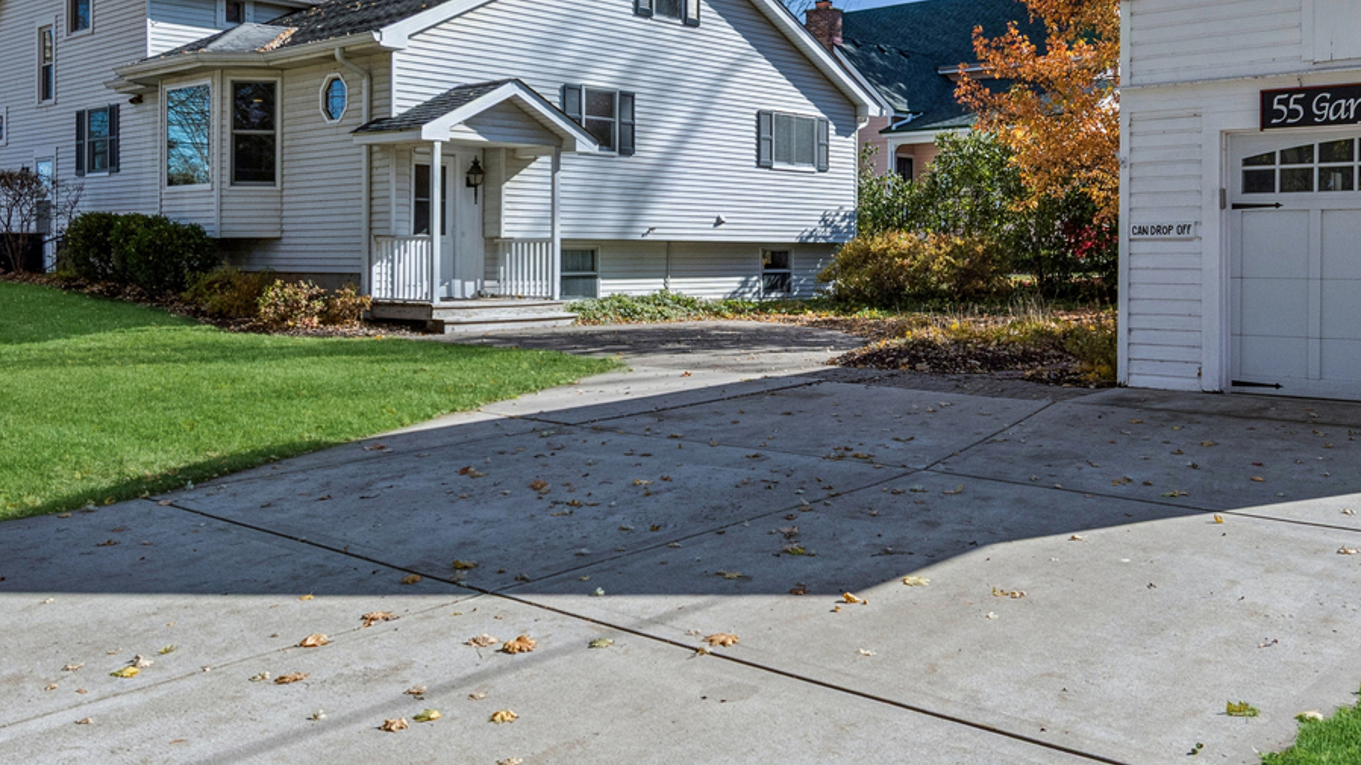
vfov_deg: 34.4
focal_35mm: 34
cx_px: 696
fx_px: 1227
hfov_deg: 58.0
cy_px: 277
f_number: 8
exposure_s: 1/400
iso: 400
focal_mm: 12
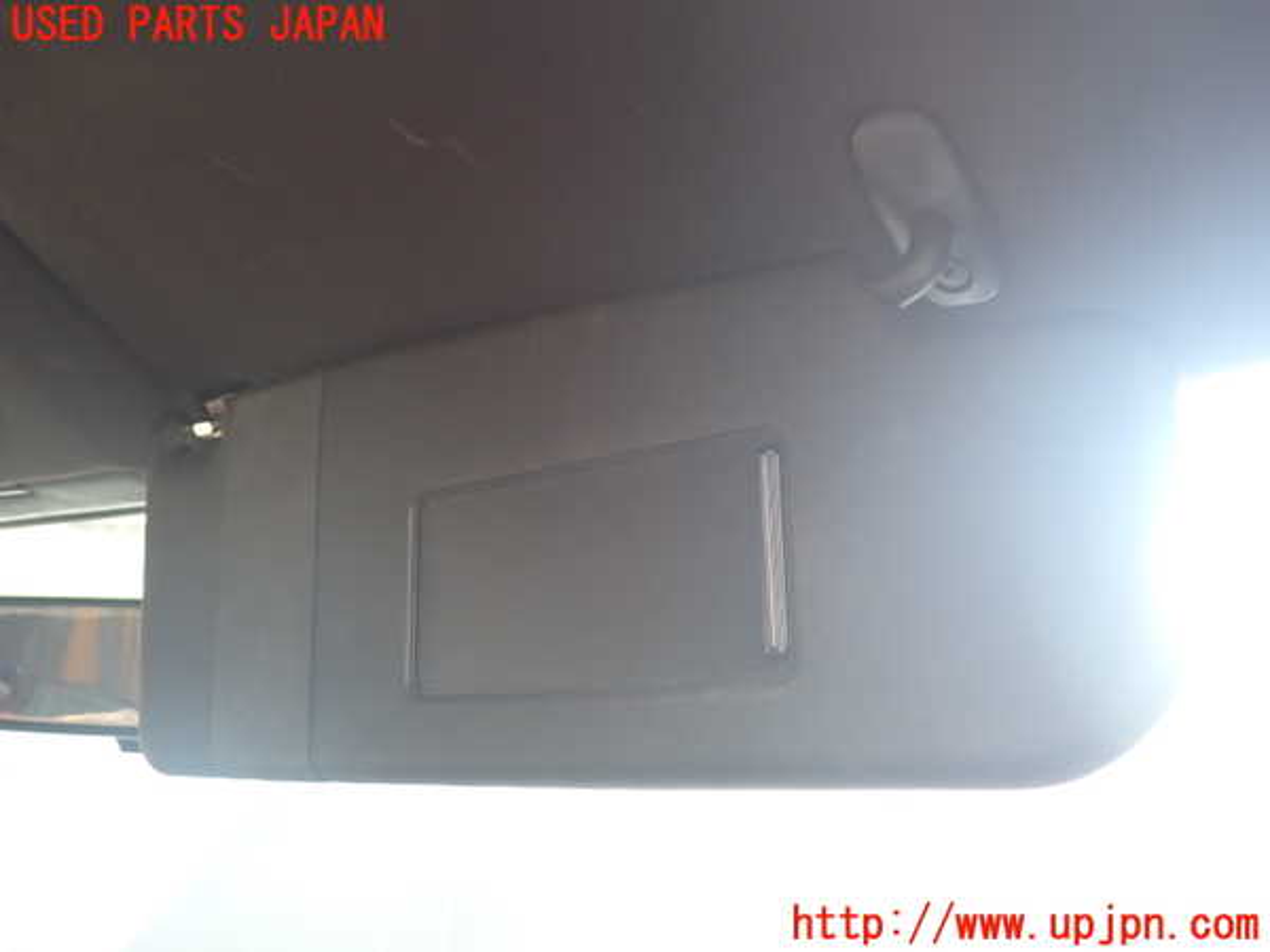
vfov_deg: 46.8
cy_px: 476
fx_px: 1101
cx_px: 635
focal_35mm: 30
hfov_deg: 60.0
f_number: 2.3
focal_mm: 5.4
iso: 200
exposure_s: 1/40
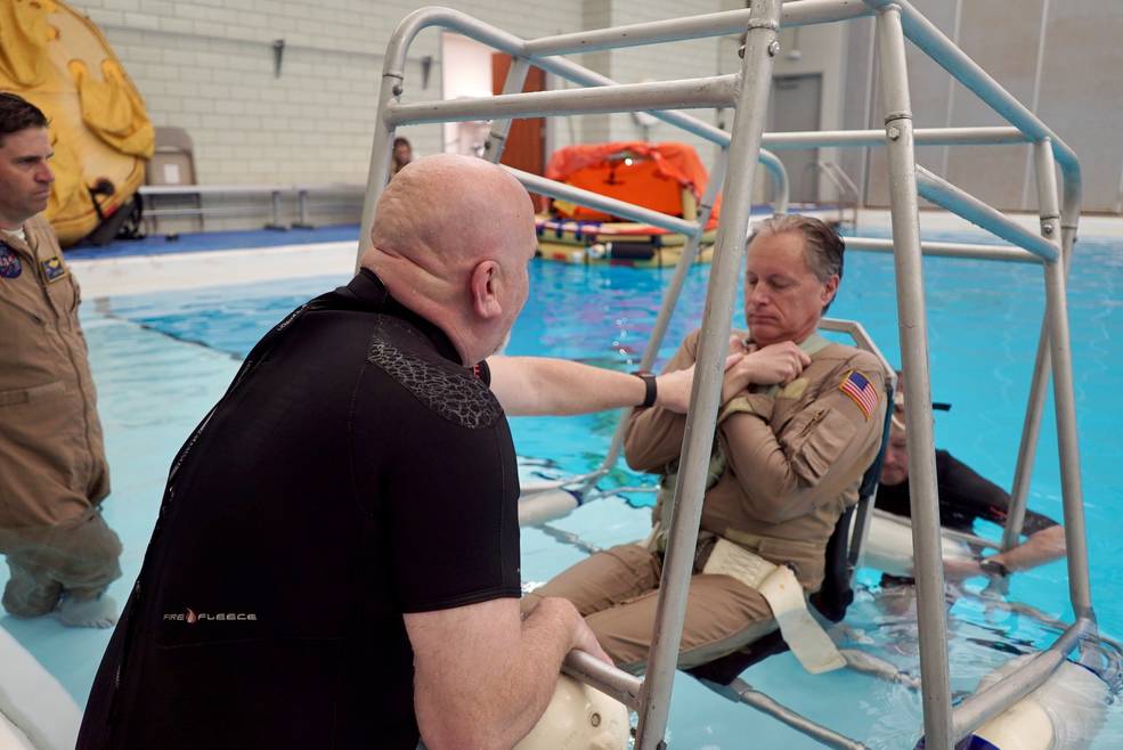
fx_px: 874
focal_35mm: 28
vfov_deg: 46.5
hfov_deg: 65.4
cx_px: 562
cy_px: 375
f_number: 3.5
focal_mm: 28
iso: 1600
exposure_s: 1/160
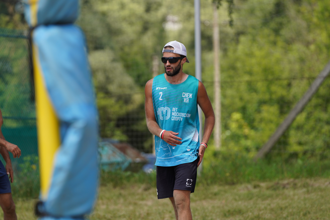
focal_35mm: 200
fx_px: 1833
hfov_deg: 10.3
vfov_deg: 6.9
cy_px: 110
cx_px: 165
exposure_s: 1/800
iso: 160
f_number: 4
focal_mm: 200
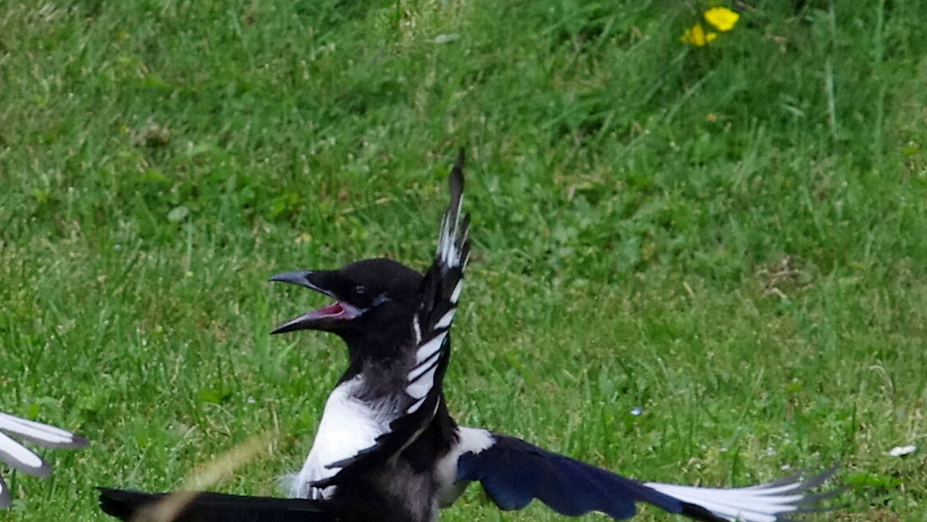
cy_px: 486
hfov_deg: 2.2
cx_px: 147
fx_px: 24336
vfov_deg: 1.2
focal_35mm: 990
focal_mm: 300
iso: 1600
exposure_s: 1/1000
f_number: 5.6
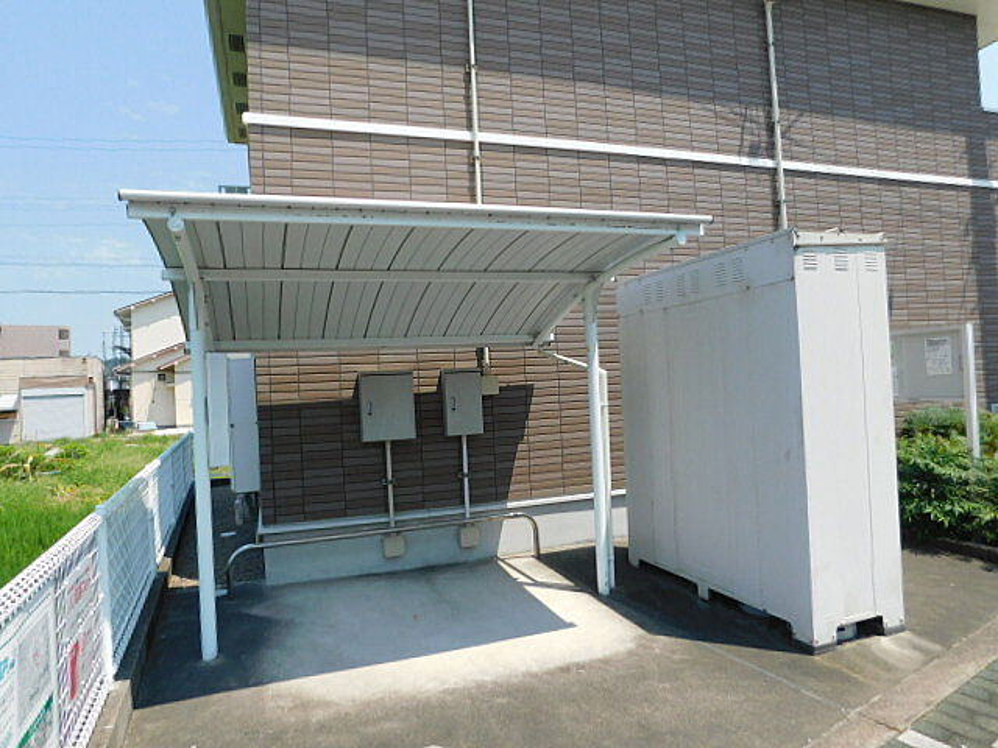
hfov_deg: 73.9
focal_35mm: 23
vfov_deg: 58.9
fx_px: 663
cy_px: 374
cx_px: 499
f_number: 3
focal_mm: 4
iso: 125
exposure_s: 1/1500
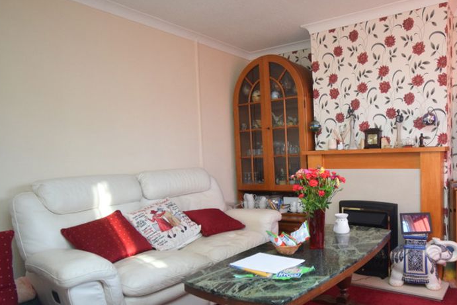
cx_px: 329
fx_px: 317
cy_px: 178
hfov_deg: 68.0
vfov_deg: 51.1
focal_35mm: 25
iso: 1250
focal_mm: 10
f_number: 4.5
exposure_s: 1/60
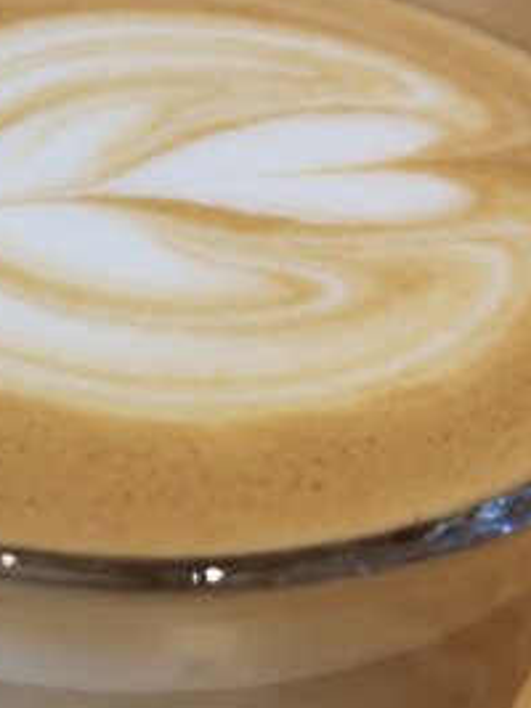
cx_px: 35
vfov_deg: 23.9
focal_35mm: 81
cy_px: 199
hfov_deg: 17.9
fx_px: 1658
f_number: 1.8
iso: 64
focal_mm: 3.95
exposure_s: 1/120
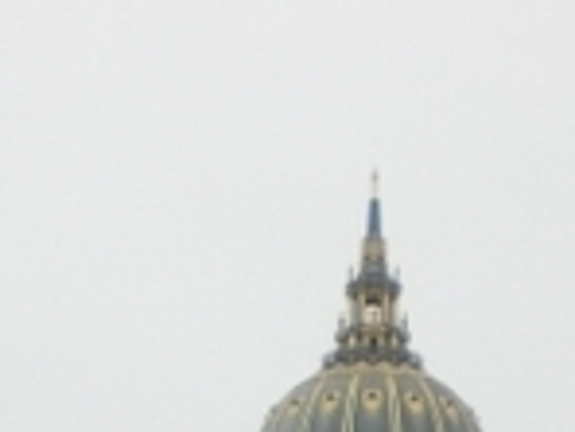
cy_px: 852
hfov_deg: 12.8
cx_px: 221
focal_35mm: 154
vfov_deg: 9.1
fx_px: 2558
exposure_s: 1/320
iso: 50
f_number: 3.1
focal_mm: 6.3
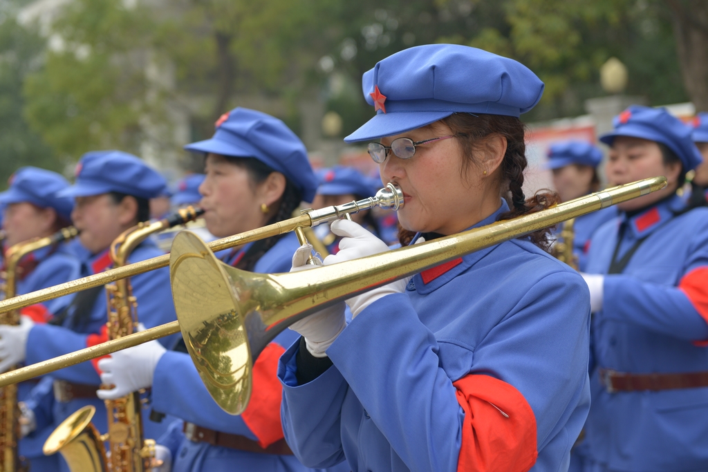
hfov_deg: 34.5
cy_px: 236
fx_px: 1141
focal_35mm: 58
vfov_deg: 23.4
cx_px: 354
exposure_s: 1/125
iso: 400
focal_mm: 58
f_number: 3.5
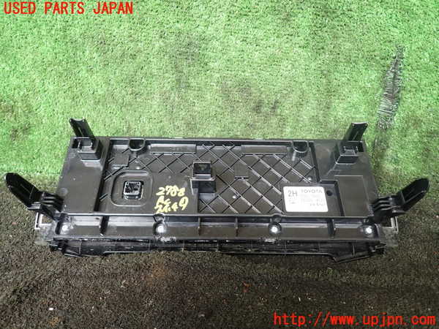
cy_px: 164
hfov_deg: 69.4
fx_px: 317
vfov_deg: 54.9
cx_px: 220
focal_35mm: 25
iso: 160
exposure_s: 1/60
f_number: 2
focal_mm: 4.5
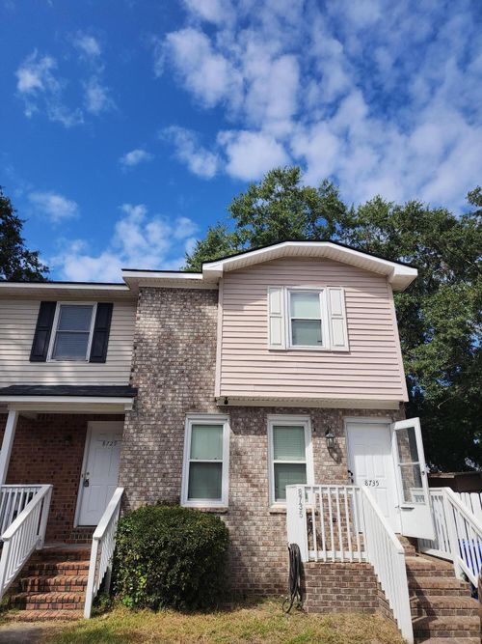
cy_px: 322
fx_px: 427
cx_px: 241
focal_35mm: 23
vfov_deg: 73.9
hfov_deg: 58.9
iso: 12
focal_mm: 6.4
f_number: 1.8
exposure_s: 1/1429
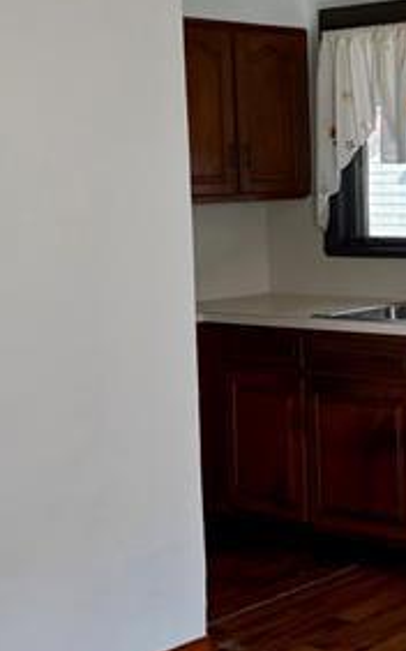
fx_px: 1329
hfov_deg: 16.6
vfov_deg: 27.4
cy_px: 245
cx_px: 498
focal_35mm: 75
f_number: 1.6
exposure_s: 1/228
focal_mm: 5.96
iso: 80
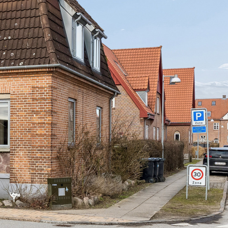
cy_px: 85
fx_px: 544
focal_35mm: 73
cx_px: -35
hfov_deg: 22.1
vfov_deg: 23.6
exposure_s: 1/400
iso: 200
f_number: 8
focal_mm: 20
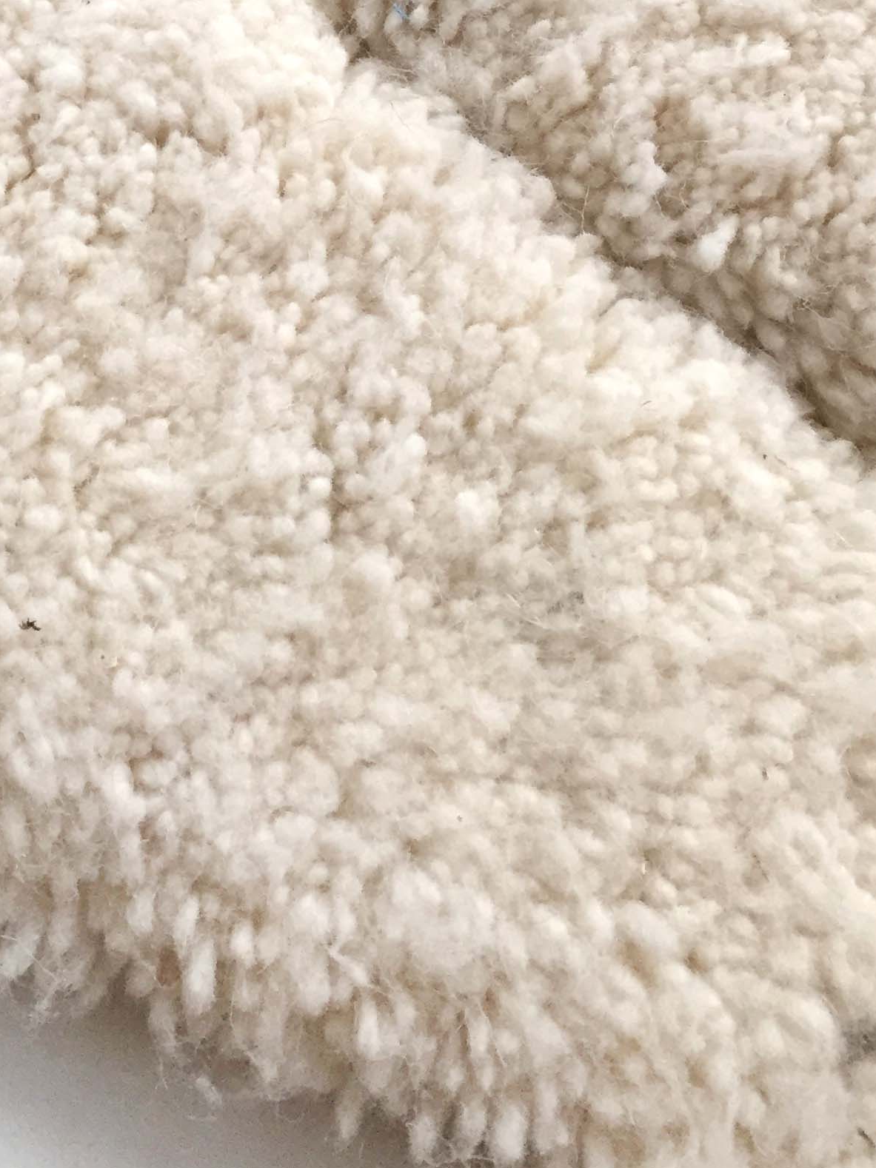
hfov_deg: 23.8
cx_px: 98
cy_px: -1
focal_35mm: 60
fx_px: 2025
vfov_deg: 30.0
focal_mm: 4.15
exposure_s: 1/33
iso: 64
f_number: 2.2
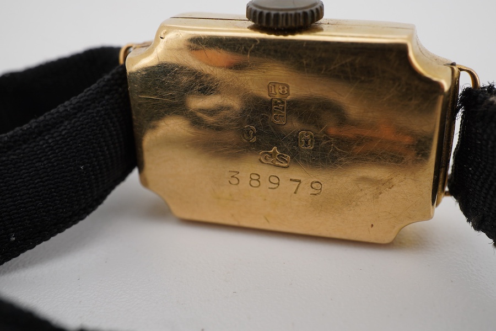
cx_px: 248
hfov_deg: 43.6
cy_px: 166
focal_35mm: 45
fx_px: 620
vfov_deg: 29.9
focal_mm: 30
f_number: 14
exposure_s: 1/125
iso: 200
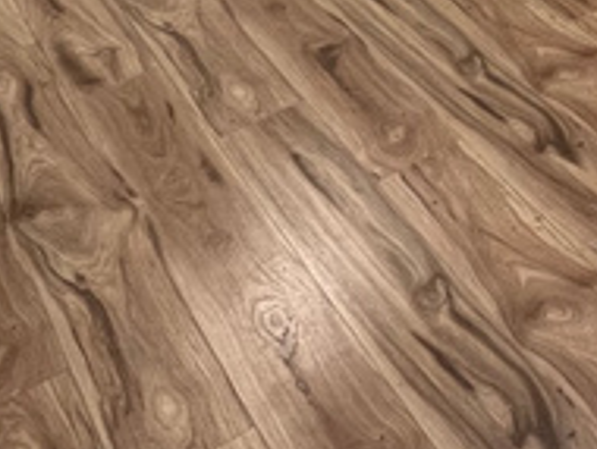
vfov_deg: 17.1
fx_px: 1209
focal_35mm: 70
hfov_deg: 24.2
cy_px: -367
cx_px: 782
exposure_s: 1/60
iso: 160
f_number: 1.8
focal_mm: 1.57
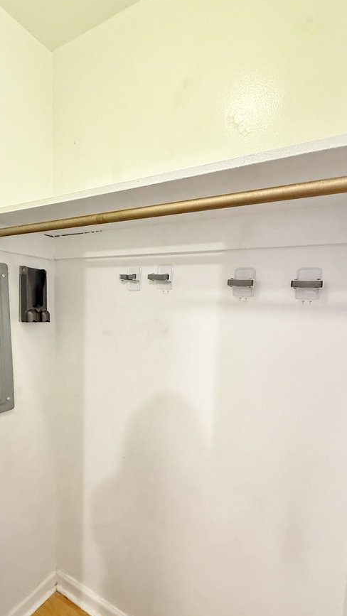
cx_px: 157
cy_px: 339
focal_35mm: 19
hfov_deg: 58.3
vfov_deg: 89.3
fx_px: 311
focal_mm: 2.22
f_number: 2.2
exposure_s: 1/60
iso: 640
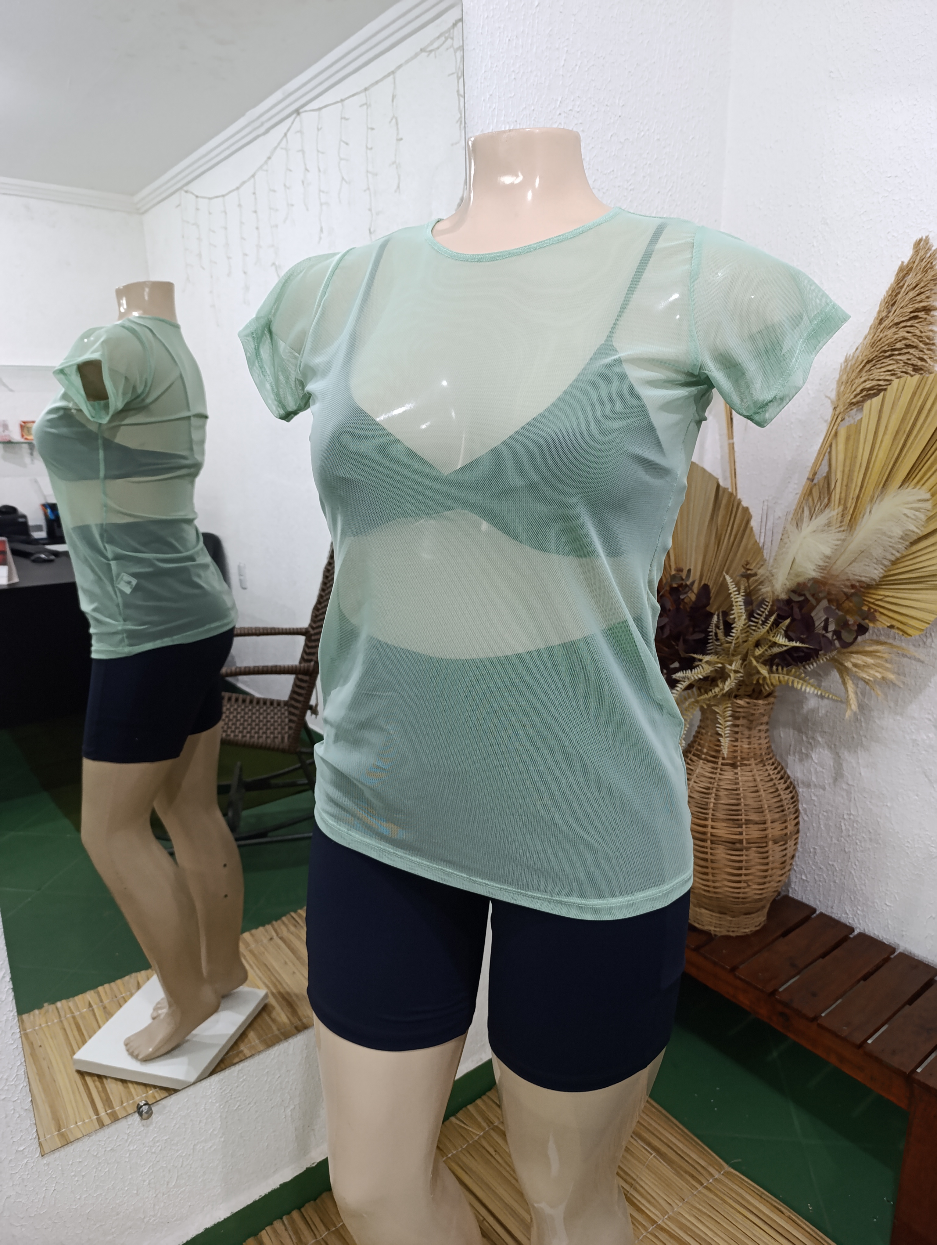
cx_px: 468
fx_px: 828
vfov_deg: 73.8
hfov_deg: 59.0
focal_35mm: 23
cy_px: 622
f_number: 1.6
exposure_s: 1/40
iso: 1250
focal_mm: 6.14
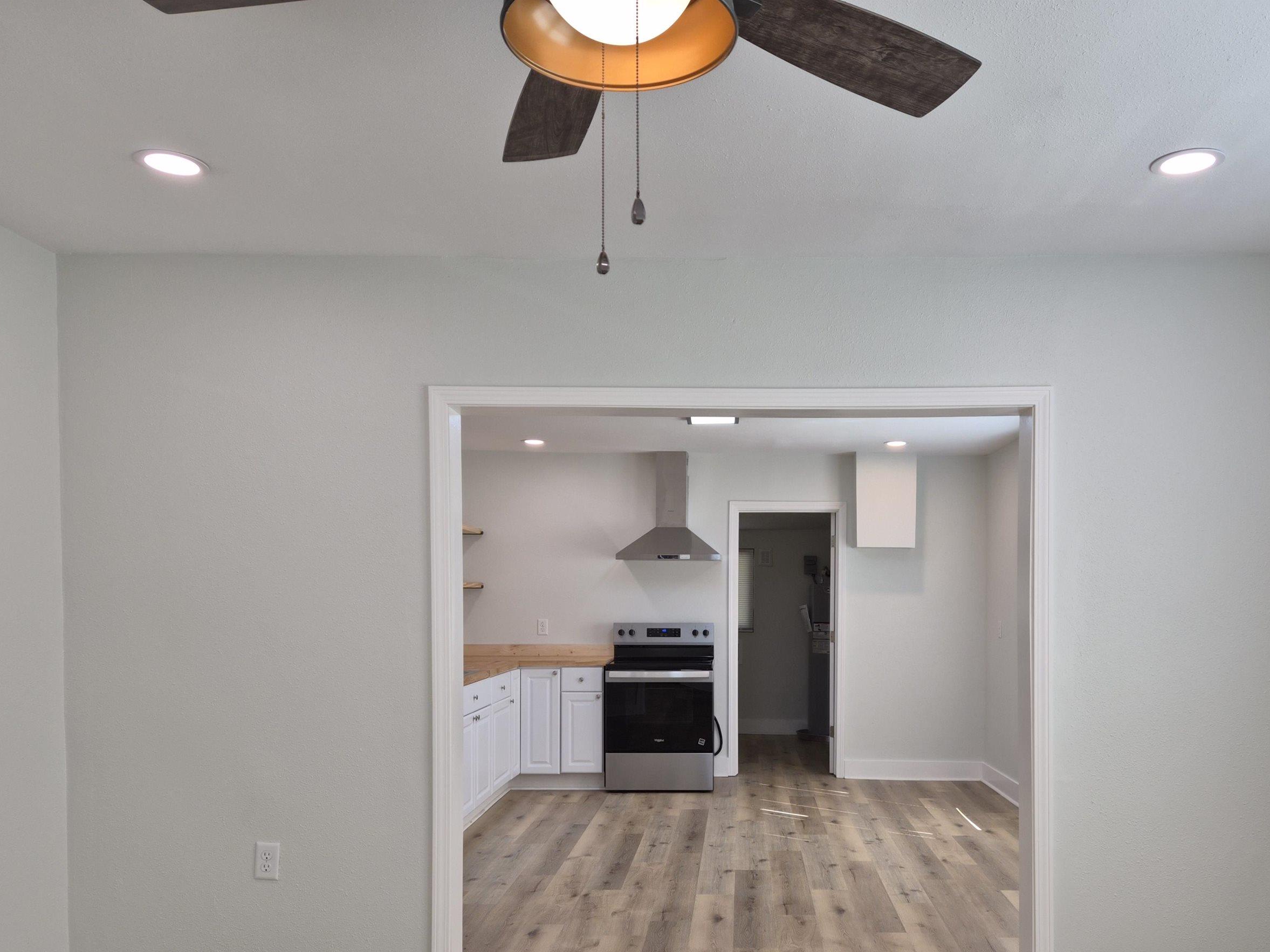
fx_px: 1101
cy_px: 620
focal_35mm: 30
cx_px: 729
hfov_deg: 59.7
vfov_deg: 46.2
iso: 50
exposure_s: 1/120
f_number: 1.8
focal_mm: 5.4
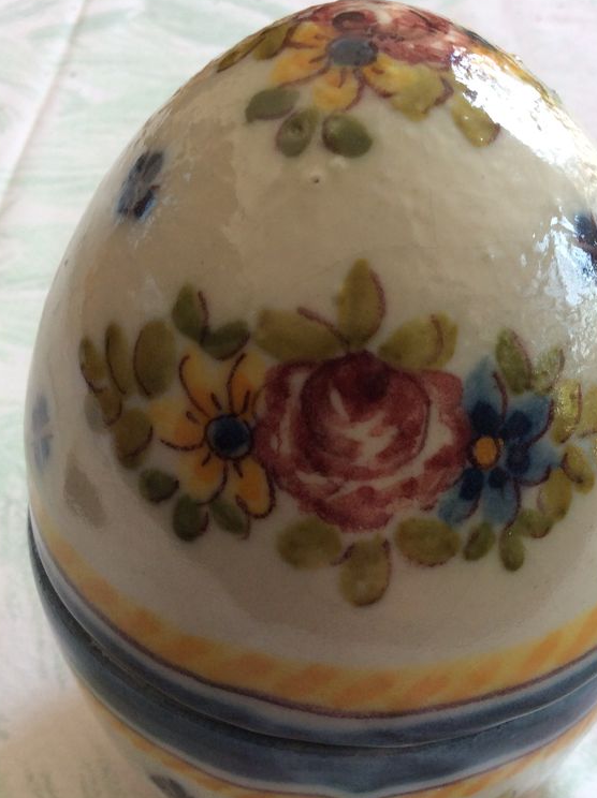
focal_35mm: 43
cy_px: 469
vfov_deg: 43.7
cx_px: 323
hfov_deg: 33.5
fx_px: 991
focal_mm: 3.3
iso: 40
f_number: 2.4
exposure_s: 1/100
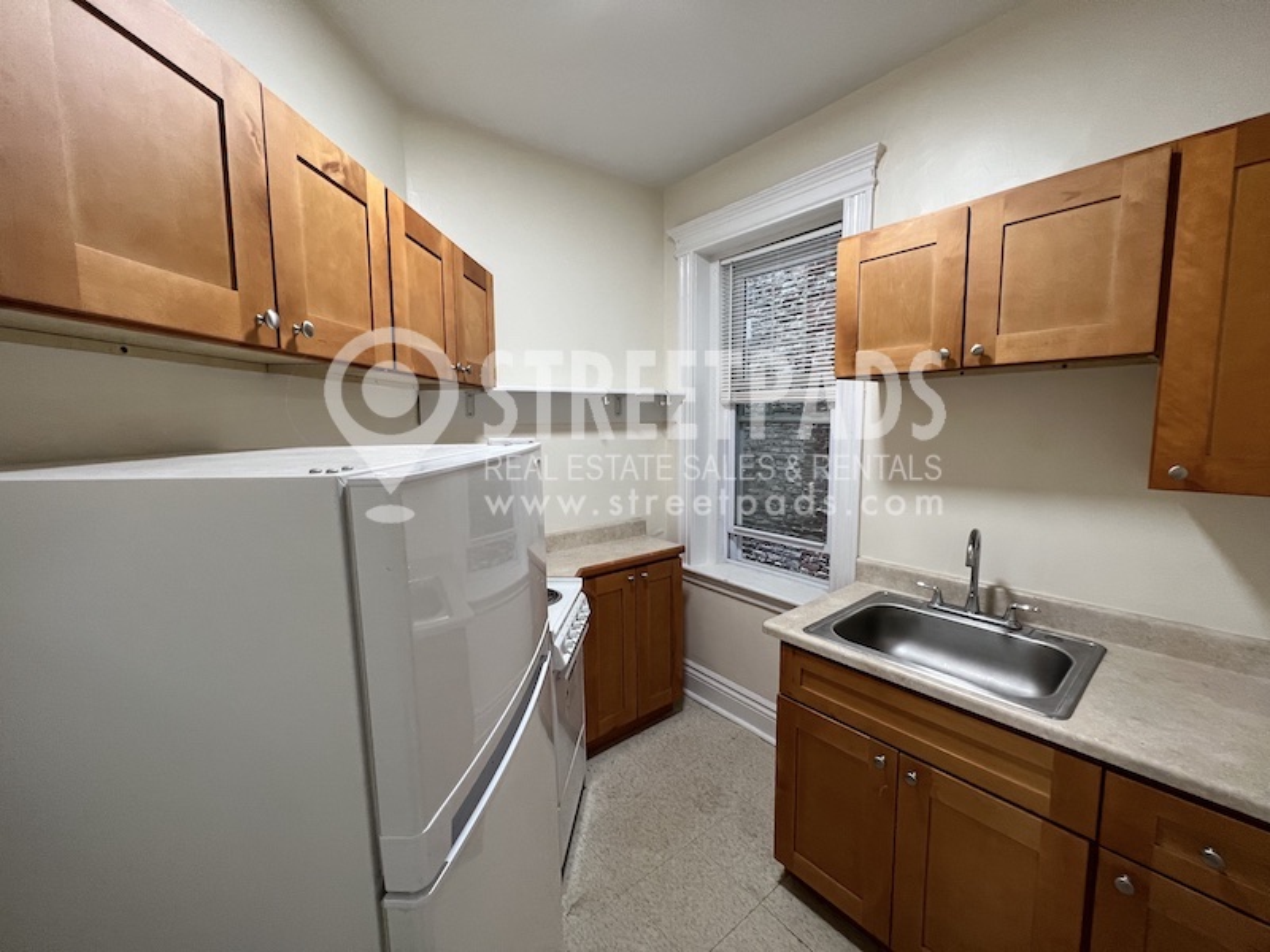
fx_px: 477
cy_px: 476
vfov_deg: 89.9
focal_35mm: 13
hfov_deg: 106.2
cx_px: 635
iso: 160
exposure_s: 1/60
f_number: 1.8
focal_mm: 1.57
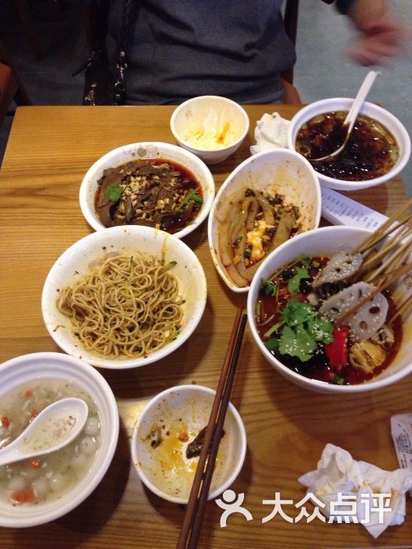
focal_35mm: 33
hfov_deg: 42.9
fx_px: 524
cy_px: 274
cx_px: 206
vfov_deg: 55.4
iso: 400
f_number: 2.4
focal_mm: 4.12
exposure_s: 1/15
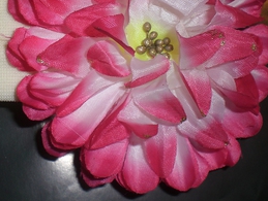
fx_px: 512
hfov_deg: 28.9
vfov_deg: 22.3
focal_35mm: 66
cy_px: 76
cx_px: 69
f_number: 4.4
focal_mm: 6.3
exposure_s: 1/60
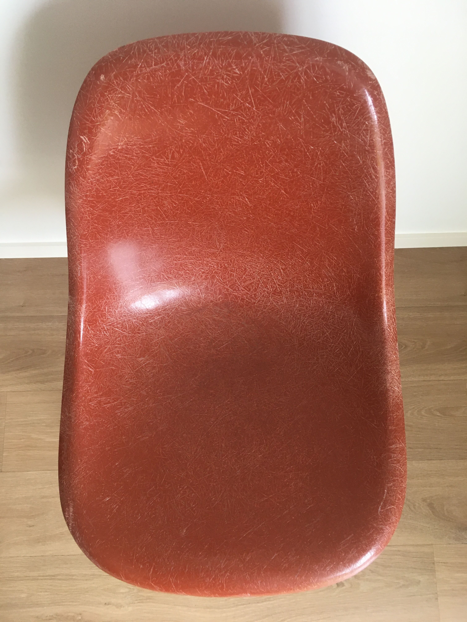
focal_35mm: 29
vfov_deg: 61.7
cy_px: 311
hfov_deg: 48.2
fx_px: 522
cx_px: 234
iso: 64
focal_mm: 4.15
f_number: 2.2
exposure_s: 1/33
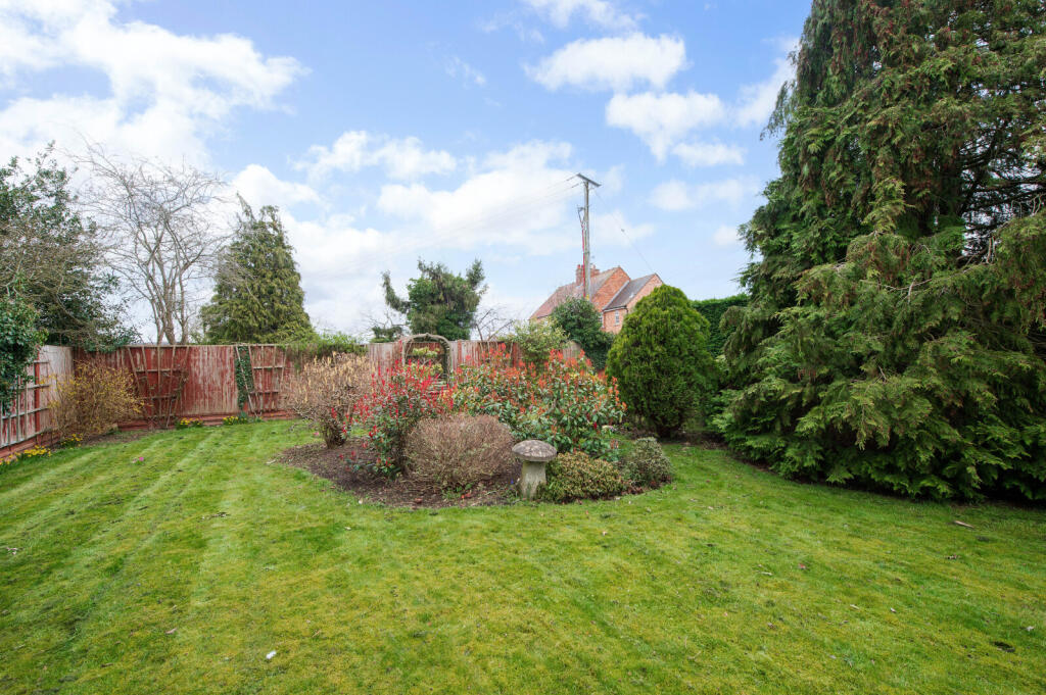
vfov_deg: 81.1
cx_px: 523
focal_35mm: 14
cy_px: 348
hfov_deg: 104.3
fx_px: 406
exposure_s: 1/250
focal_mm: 14
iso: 400
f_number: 8
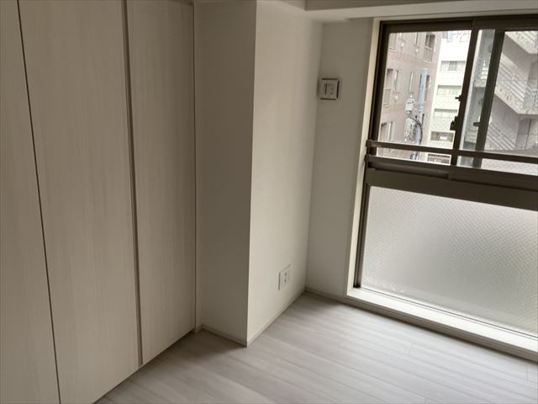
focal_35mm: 26
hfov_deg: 67.3
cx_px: 269
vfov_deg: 53.1
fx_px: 404
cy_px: 202
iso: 40
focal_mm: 4.25
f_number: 1.8
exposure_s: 1/122
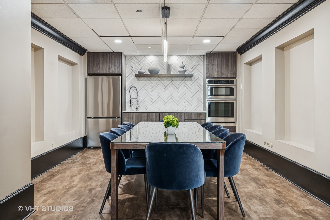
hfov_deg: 61.9
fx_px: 275
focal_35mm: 30
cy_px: 110
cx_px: 165
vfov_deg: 43.6
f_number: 8
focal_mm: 30
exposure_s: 1/8
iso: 320
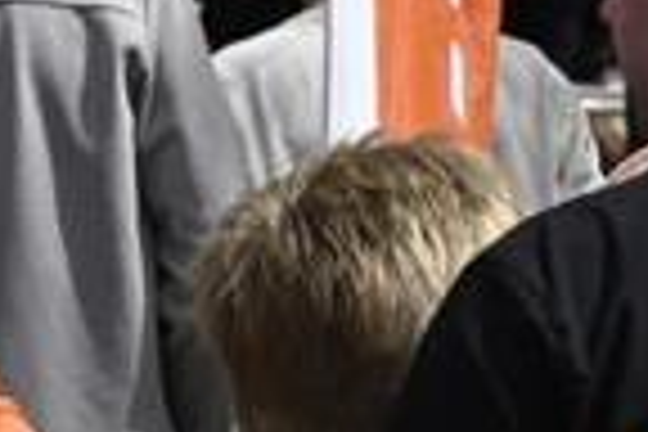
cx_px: 266
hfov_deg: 2.2
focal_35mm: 939
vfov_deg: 1.5
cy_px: -268
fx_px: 16901
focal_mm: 91
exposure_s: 1/400
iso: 100
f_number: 7.1
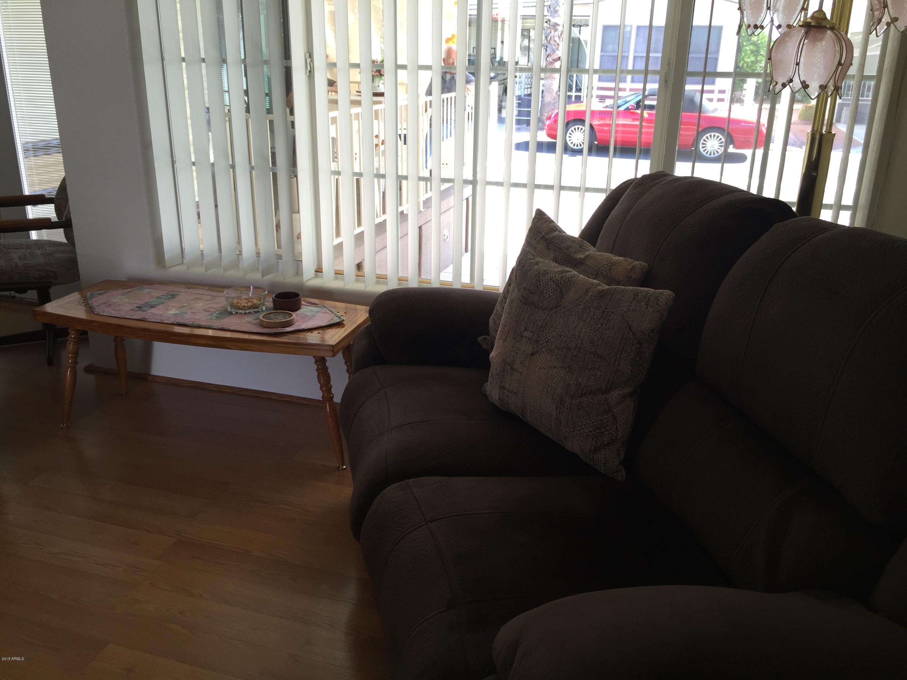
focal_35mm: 29
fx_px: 760
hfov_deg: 61.7
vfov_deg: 48.2
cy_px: 340
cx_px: 454
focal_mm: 4.15
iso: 32
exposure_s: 1/60
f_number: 2.2
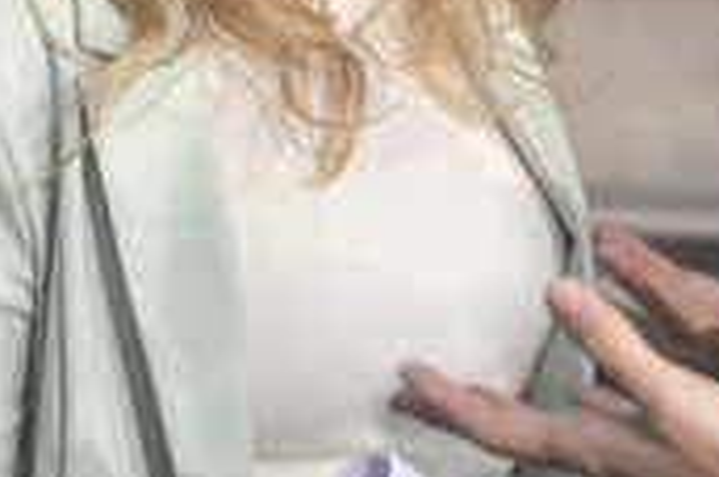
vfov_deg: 11.3
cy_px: -138
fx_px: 2352
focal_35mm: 118
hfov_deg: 17.2
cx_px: 587
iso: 640
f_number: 2.2
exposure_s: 1/80
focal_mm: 30
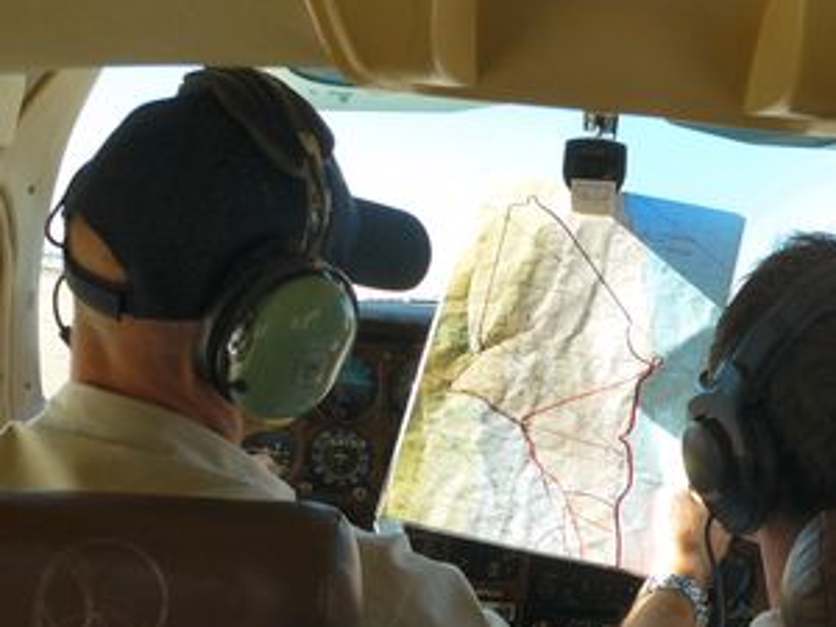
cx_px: 563
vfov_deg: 24.3
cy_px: 428
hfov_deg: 31.9
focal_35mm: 60
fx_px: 1449
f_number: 4
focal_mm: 6
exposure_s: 1/160
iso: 80
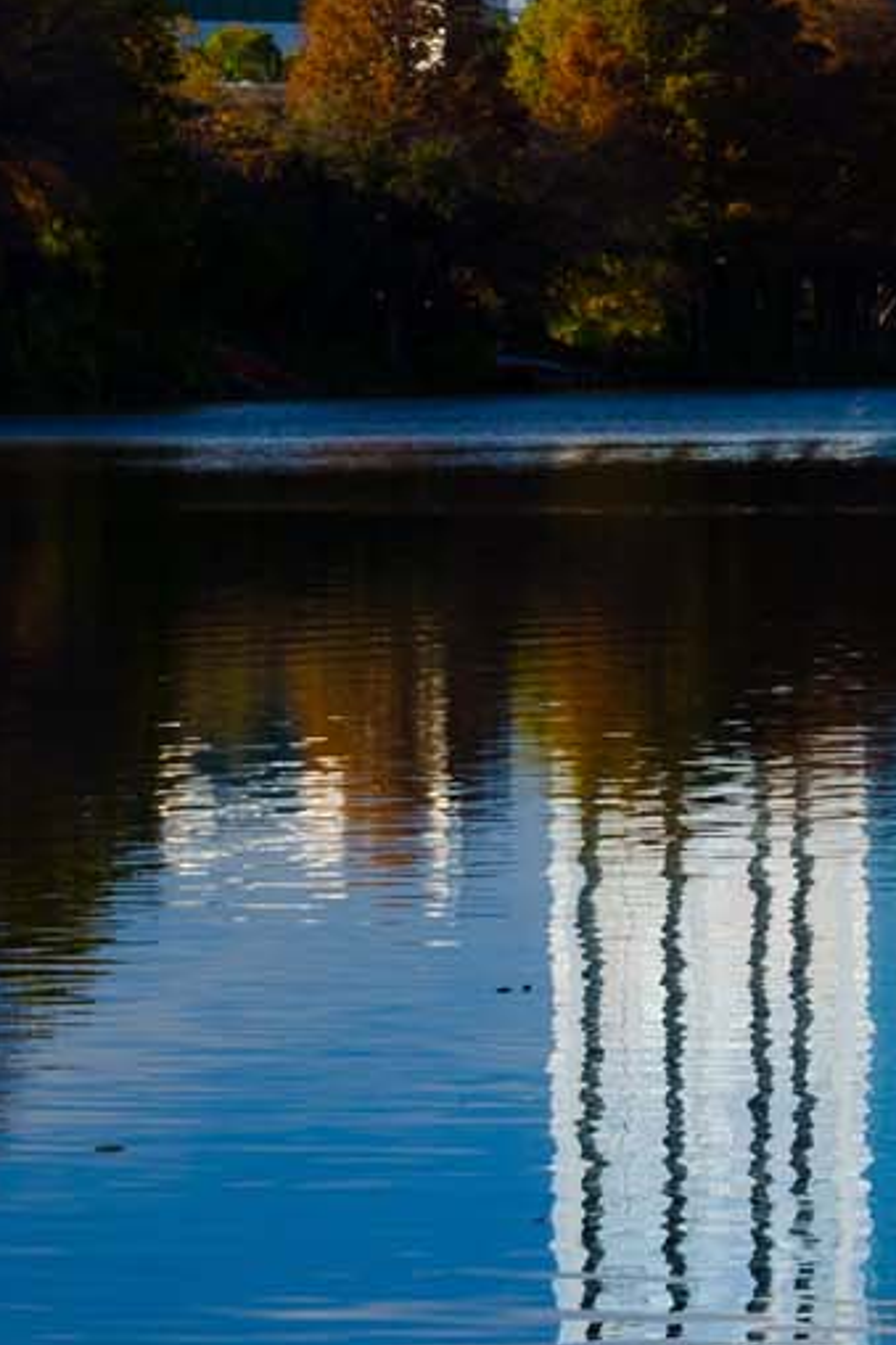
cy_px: 178
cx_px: 2336
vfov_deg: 7.8
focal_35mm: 265
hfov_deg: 5.0
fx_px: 9898
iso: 100
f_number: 5.6
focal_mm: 45
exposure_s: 1/160
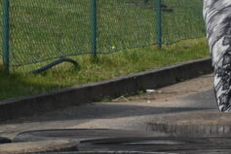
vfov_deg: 3.8
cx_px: 218
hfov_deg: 5.8
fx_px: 2292
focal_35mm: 357
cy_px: -40
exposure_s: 1/1600
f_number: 6.3
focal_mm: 55
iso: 400
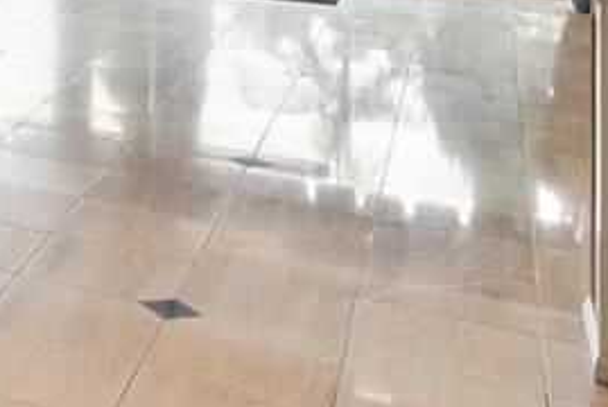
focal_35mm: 76
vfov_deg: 16.2
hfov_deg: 19.1
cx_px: -531
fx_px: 1285
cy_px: -227
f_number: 9
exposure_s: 1/8
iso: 3200
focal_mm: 20
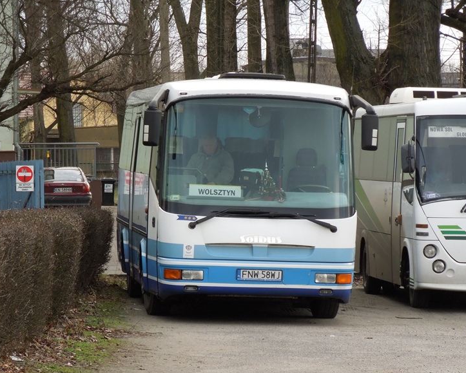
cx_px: 238
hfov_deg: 8.4
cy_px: 189
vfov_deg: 6.7
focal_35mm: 231
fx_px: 3187
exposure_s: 1/200
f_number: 5.1
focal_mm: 38.6
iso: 450
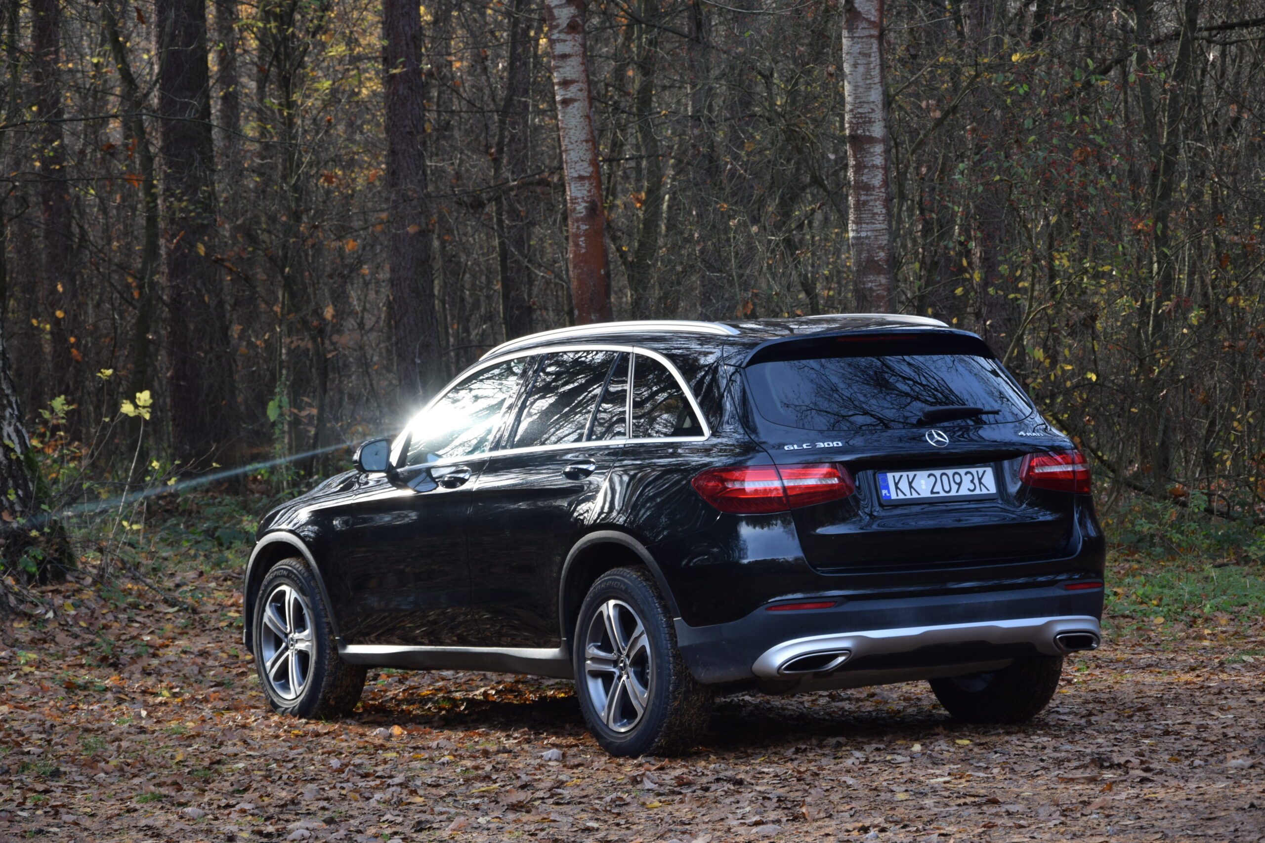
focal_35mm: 105
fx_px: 3690
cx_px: 632
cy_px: 422
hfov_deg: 19.5
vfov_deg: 13.0
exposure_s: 1/160
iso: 400
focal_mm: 70
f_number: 6.3
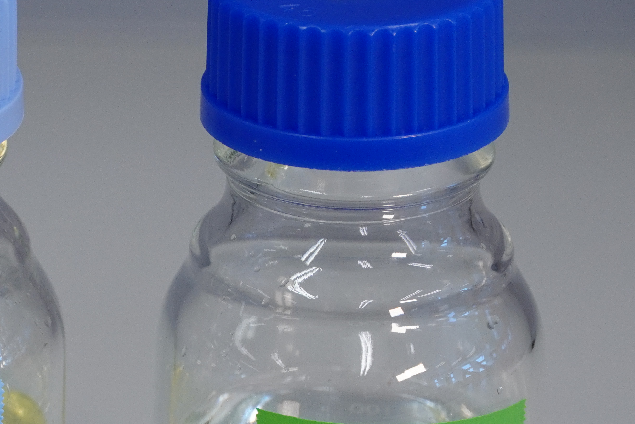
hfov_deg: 5.3
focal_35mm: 389
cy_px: 369
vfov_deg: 3.5
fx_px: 6866
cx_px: 101
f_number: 5.6
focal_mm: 105
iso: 500
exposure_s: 1/50
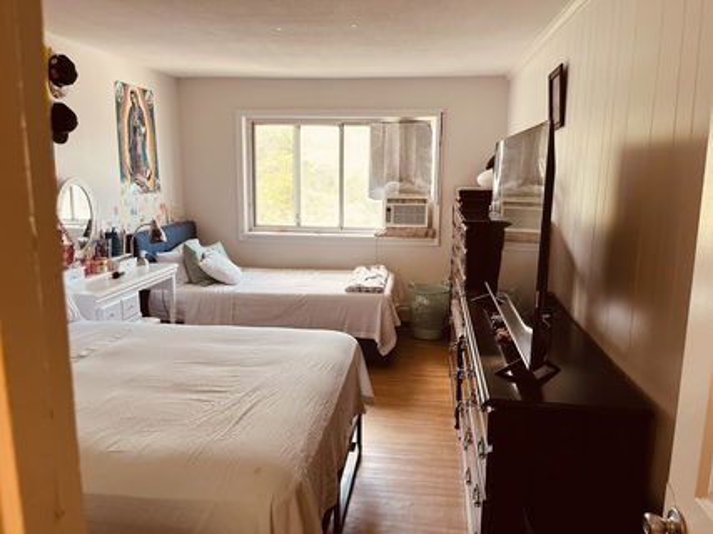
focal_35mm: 26
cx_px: 356
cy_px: 267
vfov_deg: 53.0
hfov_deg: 67.3
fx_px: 535
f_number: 1.6
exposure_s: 1/120
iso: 100
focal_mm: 5.1
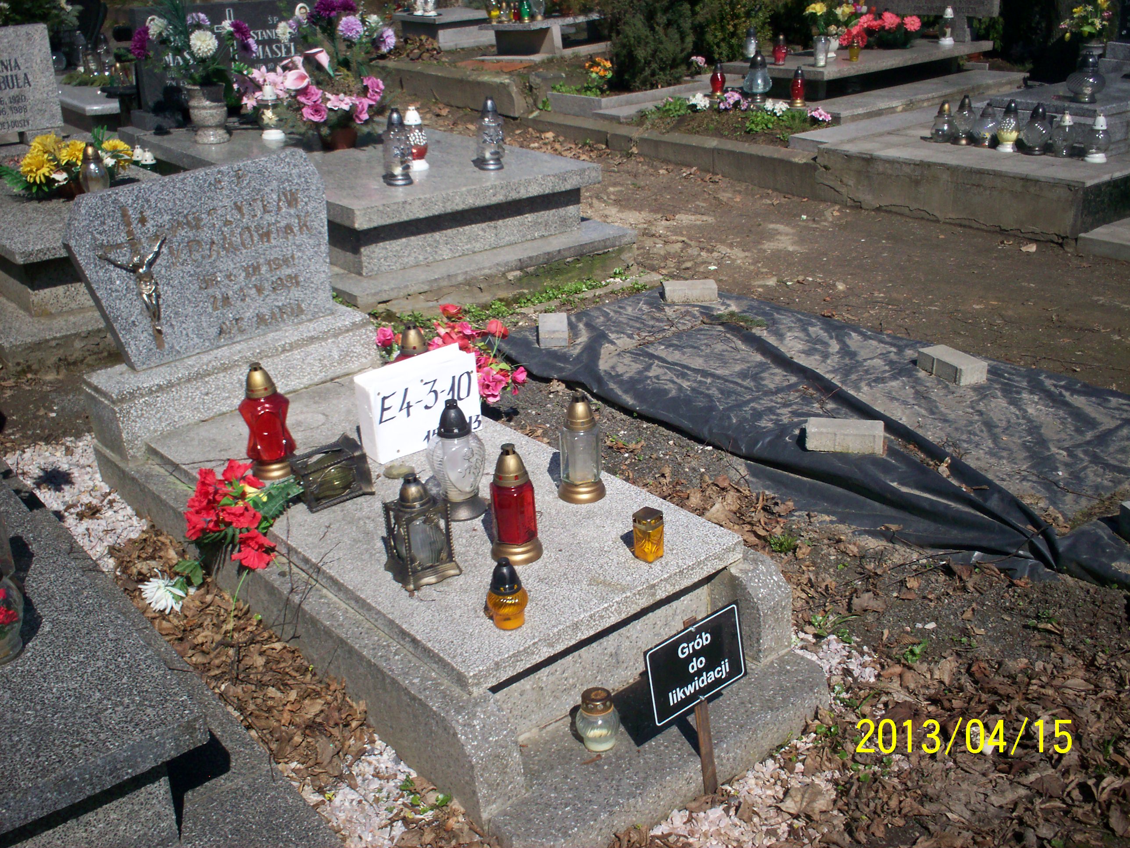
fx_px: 1175
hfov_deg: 51.4
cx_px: 565
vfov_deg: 39.7
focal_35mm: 36
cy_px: 424
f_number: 4.5
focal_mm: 6
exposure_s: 1/834
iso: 100
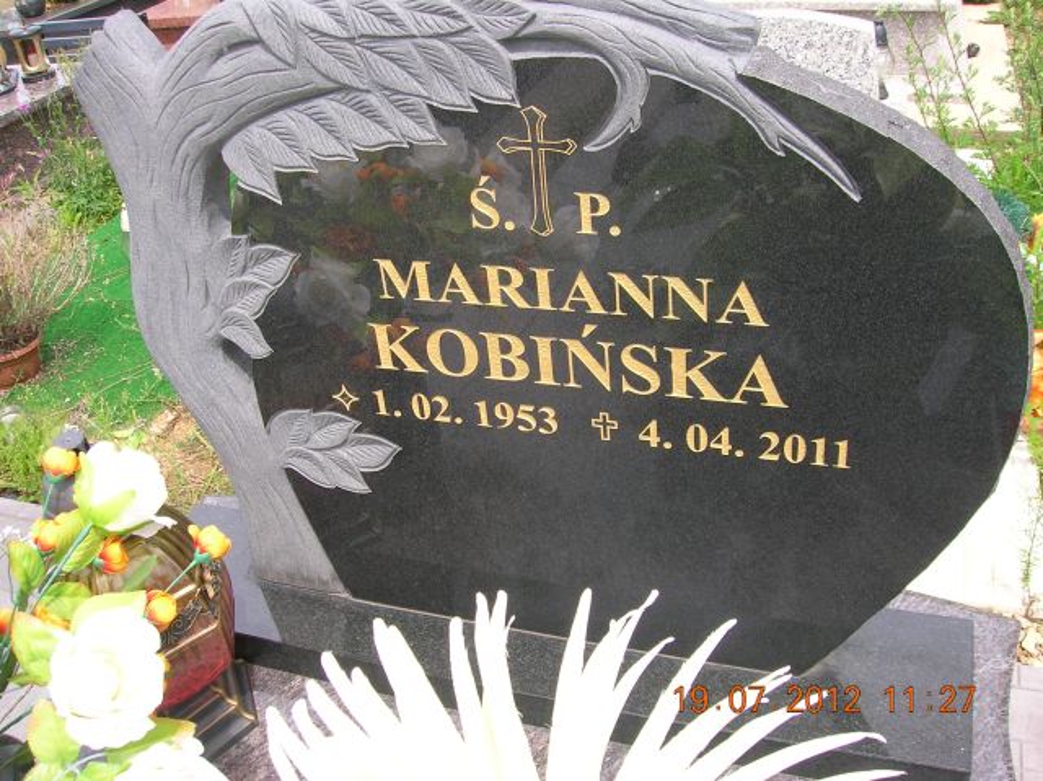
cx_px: 522
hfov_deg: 54.0
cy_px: 390
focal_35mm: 34
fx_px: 1024
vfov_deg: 41.7
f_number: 4.9
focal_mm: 5.7
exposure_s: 1/143
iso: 50
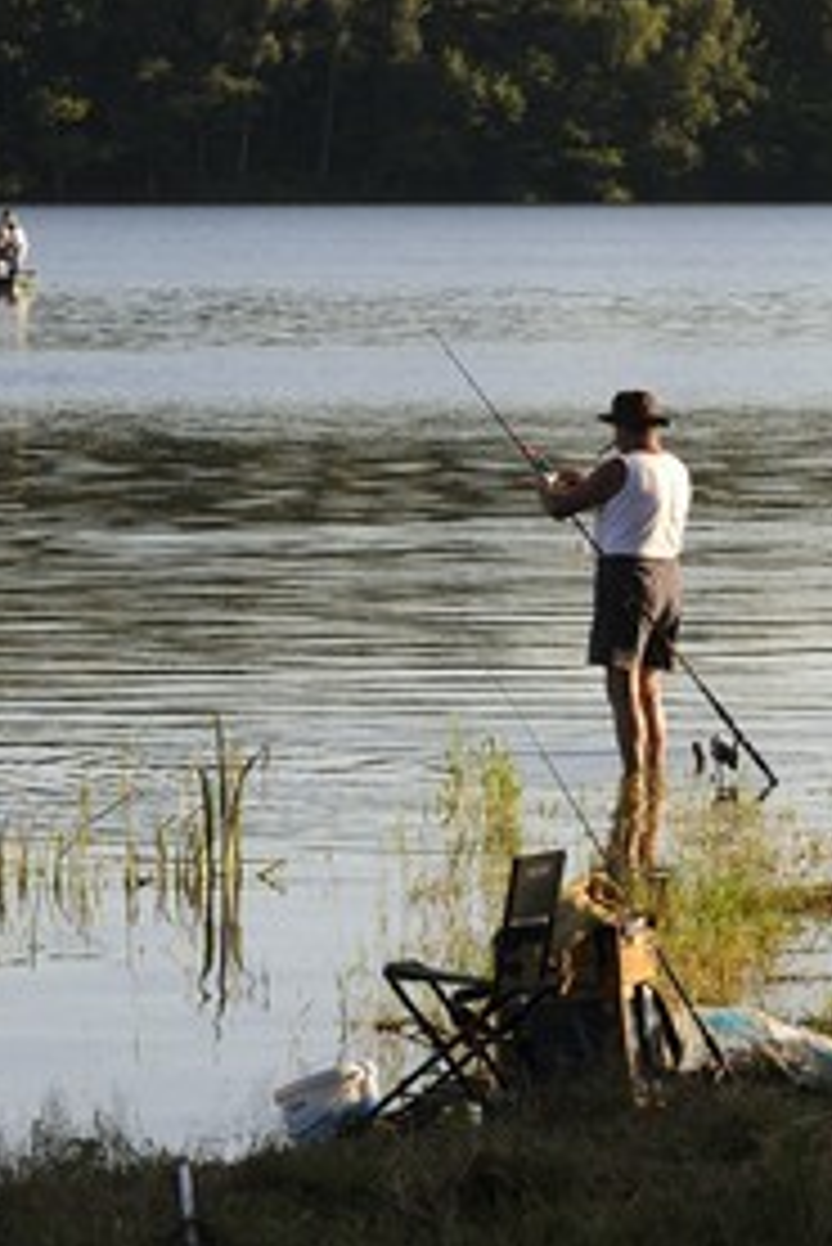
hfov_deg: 6.5
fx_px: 7340
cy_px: 621
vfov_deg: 9.7
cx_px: 342
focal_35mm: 212
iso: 400
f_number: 13
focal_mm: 140
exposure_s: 1/250
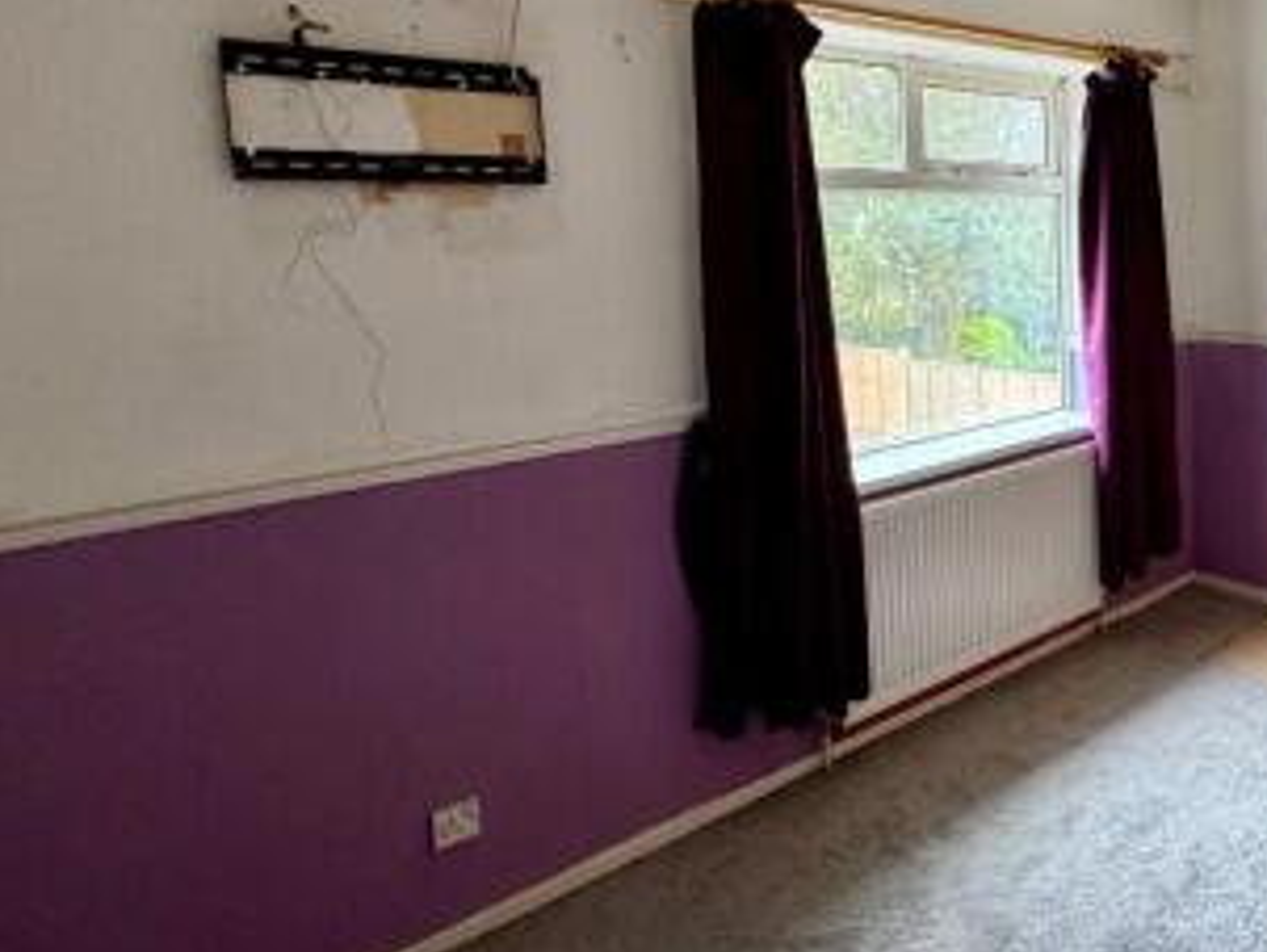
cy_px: 342
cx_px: 1076
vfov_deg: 50.8
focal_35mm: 27
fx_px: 989
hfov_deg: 58.3
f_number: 2.2
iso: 400
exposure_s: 1/60
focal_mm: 2.22
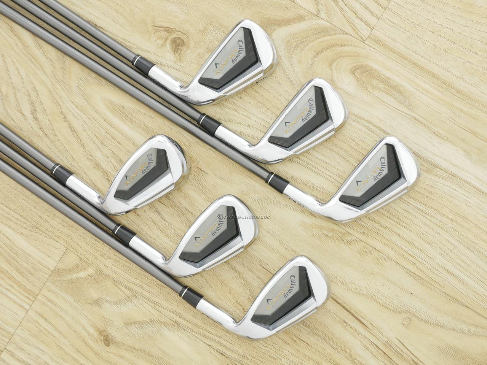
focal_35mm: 50
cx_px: 244
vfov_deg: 29.1
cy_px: 182
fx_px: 704
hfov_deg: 38.2
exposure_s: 1/30
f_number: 4.5
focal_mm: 25
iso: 1600
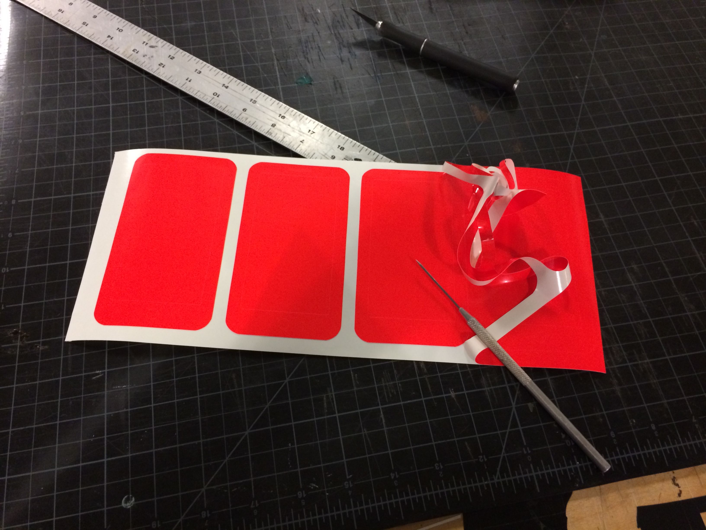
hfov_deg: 60.0
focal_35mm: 30
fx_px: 612
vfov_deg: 46.8
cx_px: 353
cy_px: 265
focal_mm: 4.12
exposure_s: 1/17
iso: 320
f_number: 2.2
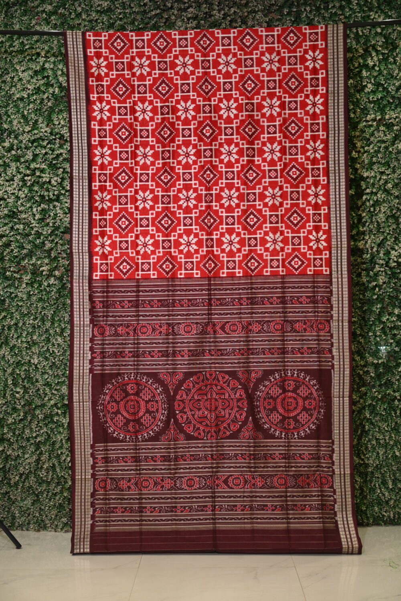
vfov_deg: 38.2
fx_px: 869
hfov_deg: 26.0
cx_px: 200
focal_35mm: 52
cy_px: 300
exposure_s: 1/125
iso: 320
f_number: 4
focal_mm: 52
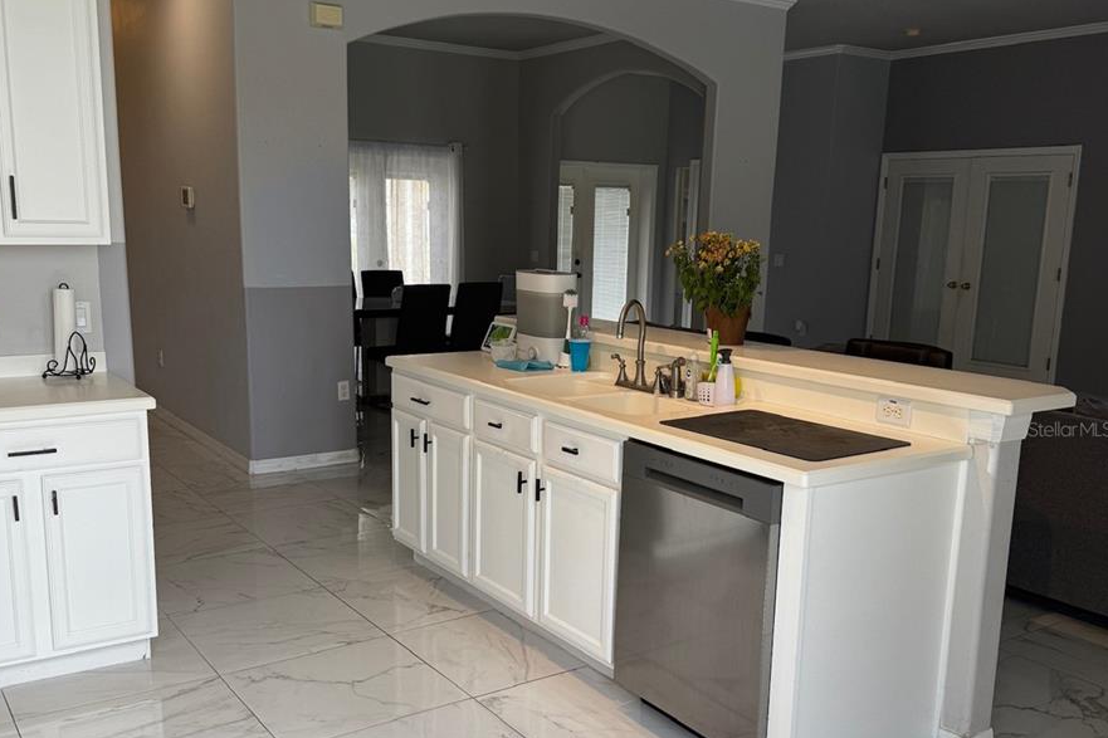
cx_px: 551
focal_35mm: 34
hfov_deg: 55.8
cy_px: 429
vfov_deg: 38.8
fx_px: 1046
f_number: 1.78
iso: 50
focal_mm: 6.76
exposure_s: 1/143
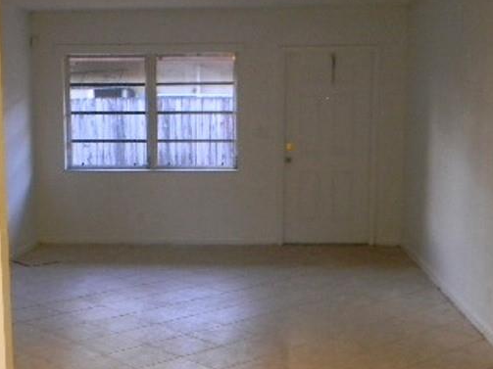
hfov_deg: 33.6
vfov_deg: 25.6
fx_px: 812
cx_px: 181
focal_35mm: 57
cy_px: 229
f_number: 3.5
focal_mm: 5
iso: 400
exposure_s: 1/33.5
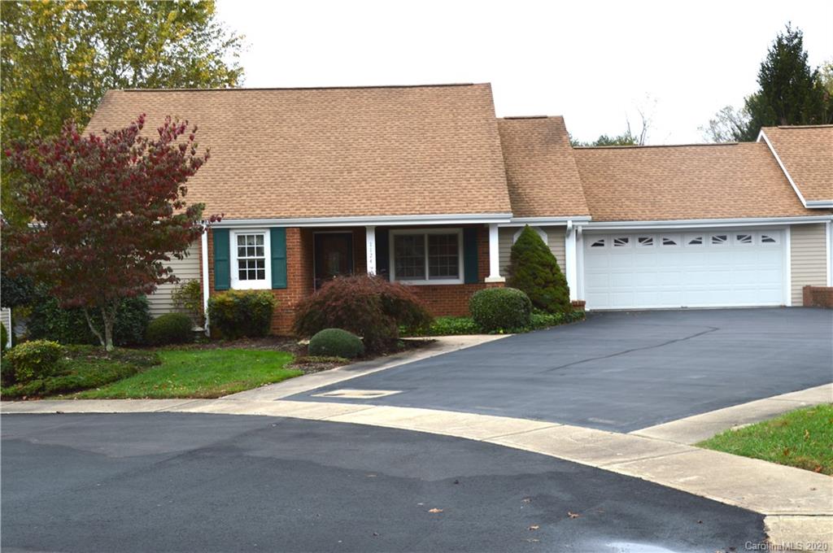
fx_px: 1040
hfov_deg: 43.7
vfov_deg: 29.8
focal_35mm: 45
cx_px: 416
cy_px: 276
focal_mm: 30
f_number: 7.1
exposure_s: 1/200
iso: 100
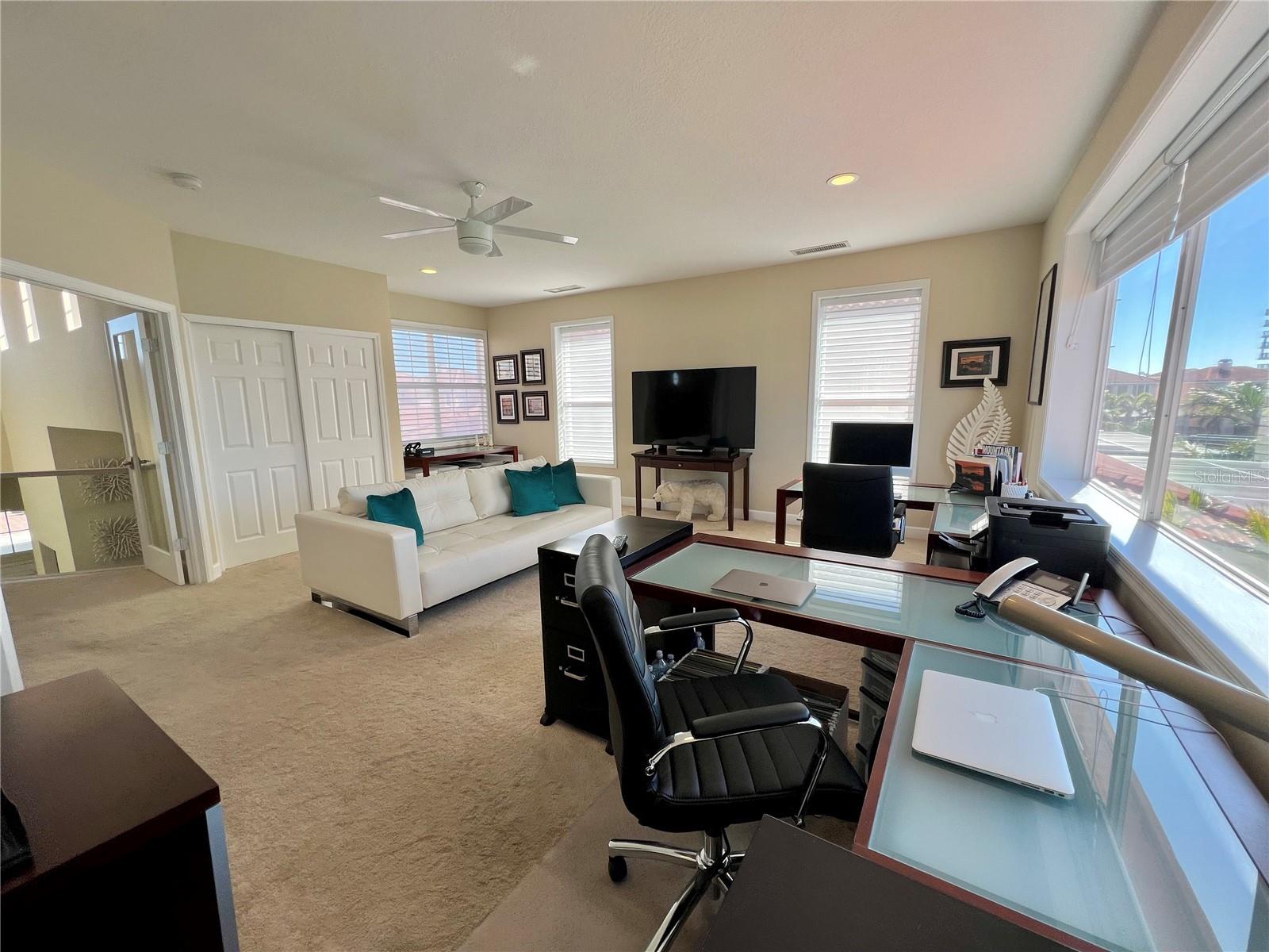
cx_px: 634
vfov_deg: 89.9
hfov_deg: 106.2
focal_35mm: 13
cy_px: 476
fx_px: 477
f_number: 1.8
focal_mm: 1.57
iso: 32
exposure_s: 1/212
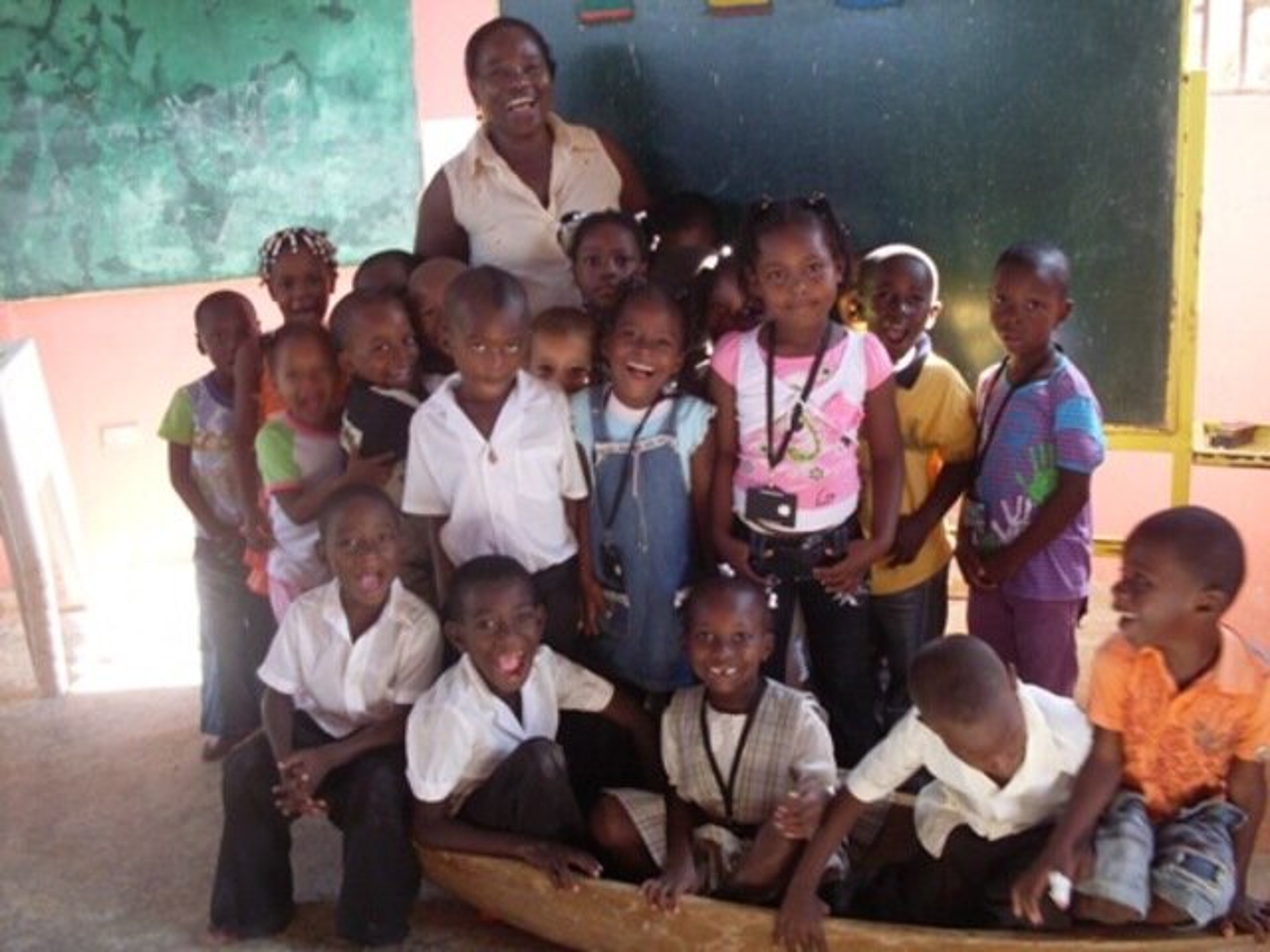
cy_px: 476
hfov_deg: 49.0
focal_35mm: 38
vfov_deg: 37.7
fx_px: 1394
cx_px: 635
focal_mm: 6.3
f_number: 2.8
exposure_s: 1/45
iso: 100
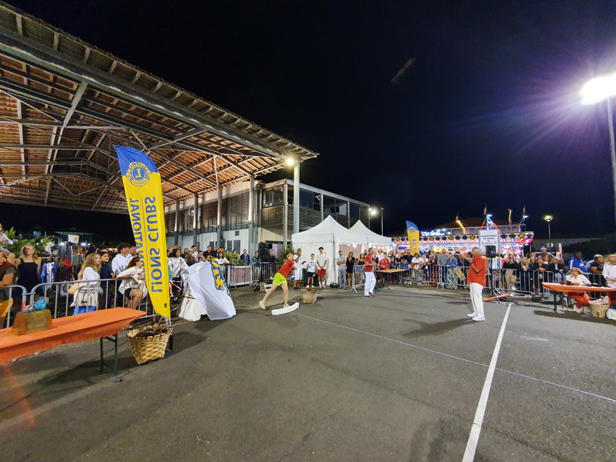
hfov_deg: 106.2
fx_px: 231
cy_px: 231
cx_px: 308
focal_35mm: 13
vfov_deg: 89.9
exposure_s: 1/33
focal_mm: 1.8
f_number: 2.2
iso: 500
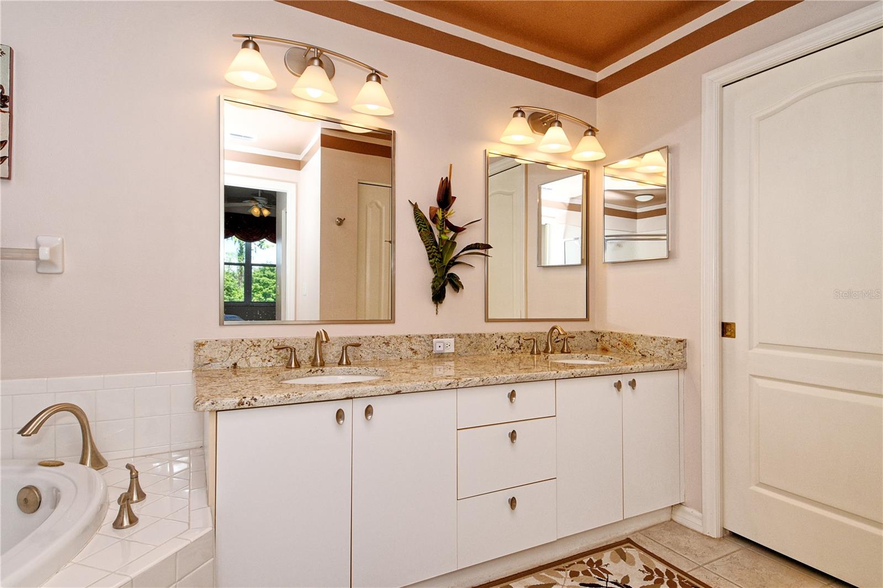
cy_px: 294
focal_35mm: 18
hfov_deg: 90.0
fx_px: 441
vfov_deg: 67.4
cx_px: 442
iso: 640
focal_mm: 12
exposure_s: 1/250
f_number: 11
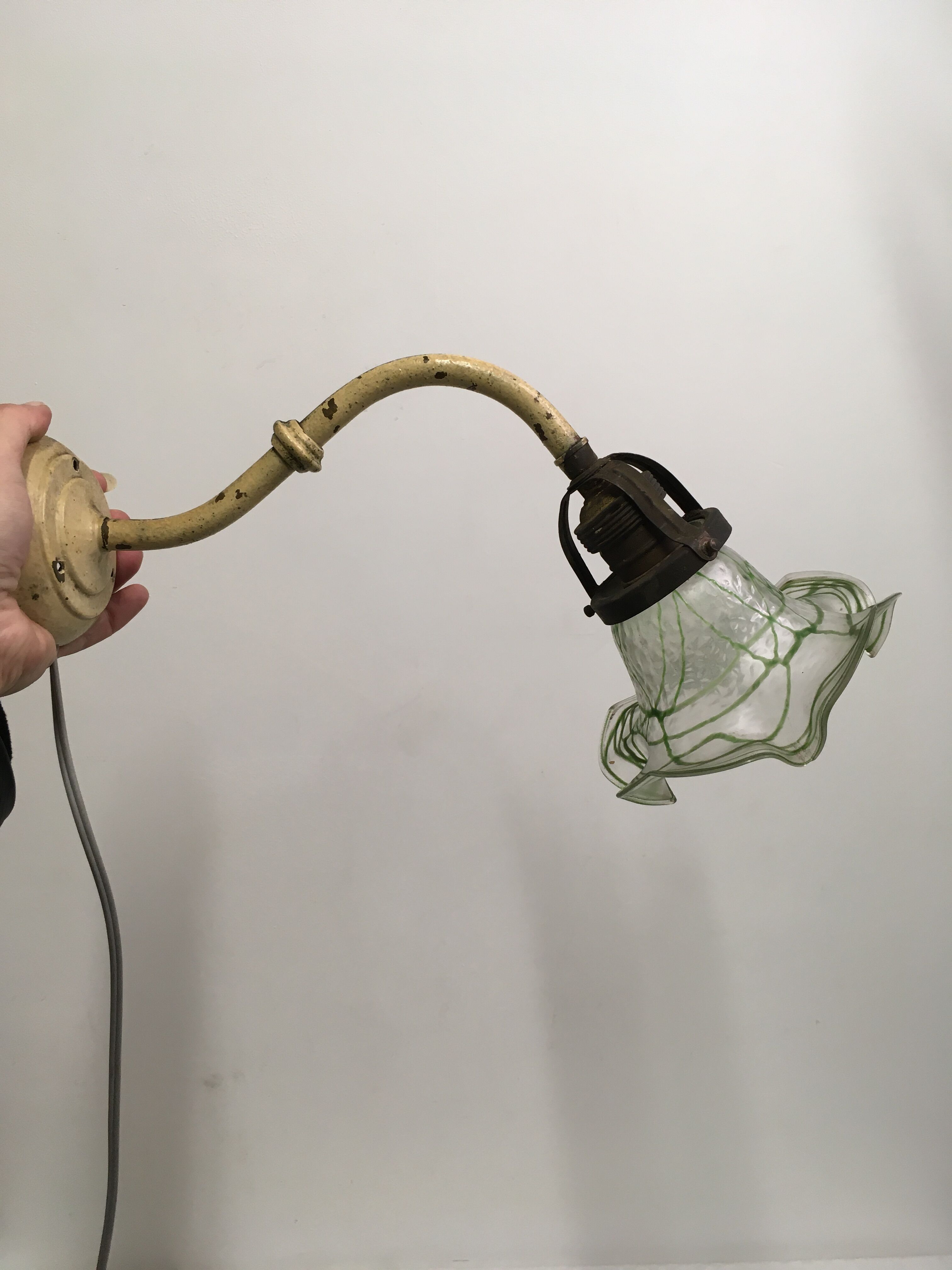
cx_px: 476
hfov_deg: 48.2
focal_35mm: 29
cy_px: 635
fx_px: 1063
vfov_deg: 61.7
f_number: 2.2
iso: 25
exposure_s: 1/33
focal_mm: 4.15
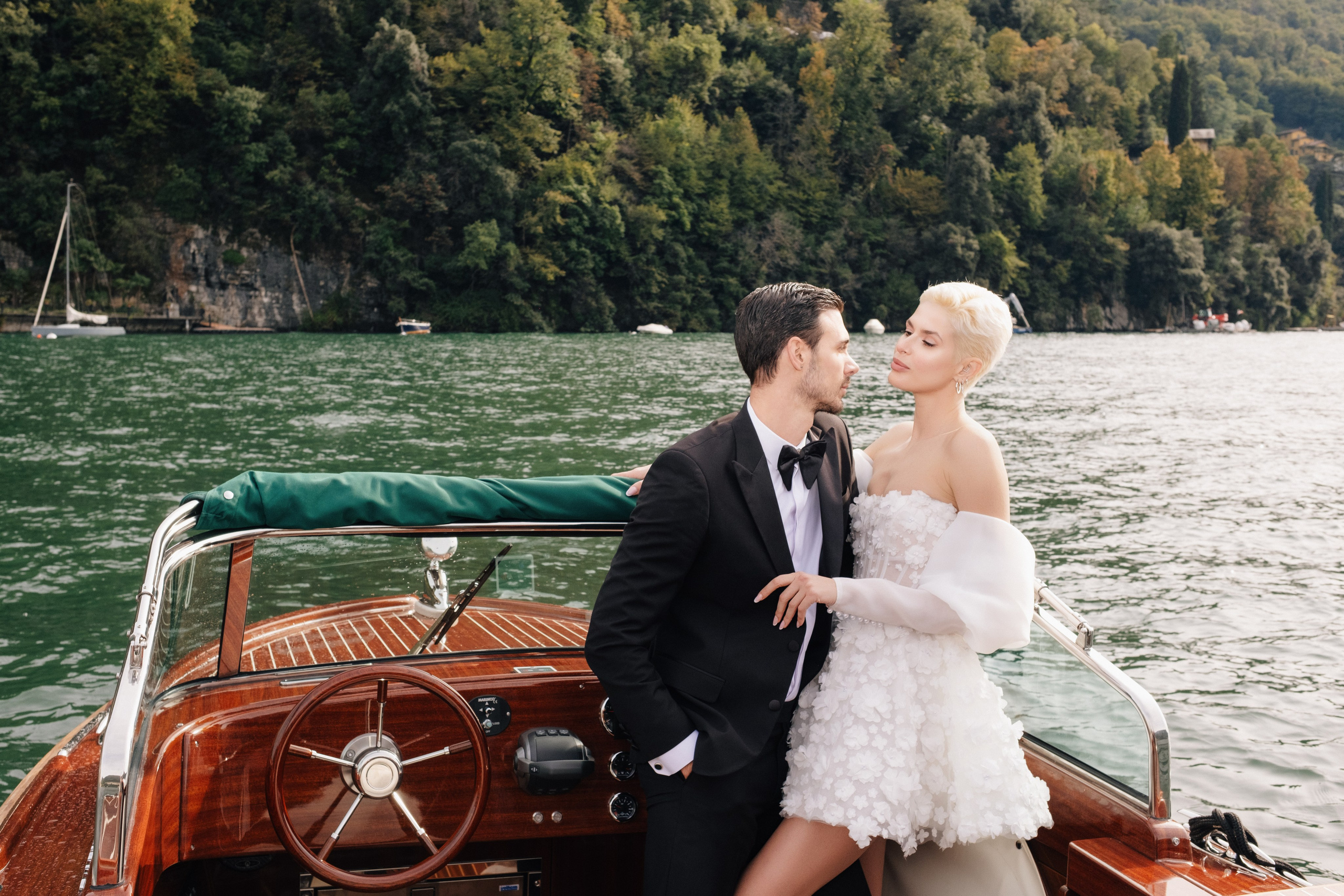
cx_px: 672
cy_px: 448
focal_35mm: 35
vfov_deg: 37.9
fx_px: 1307
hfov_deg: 54.4
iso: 400
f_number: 5.6
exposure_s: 1/500
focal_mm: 23
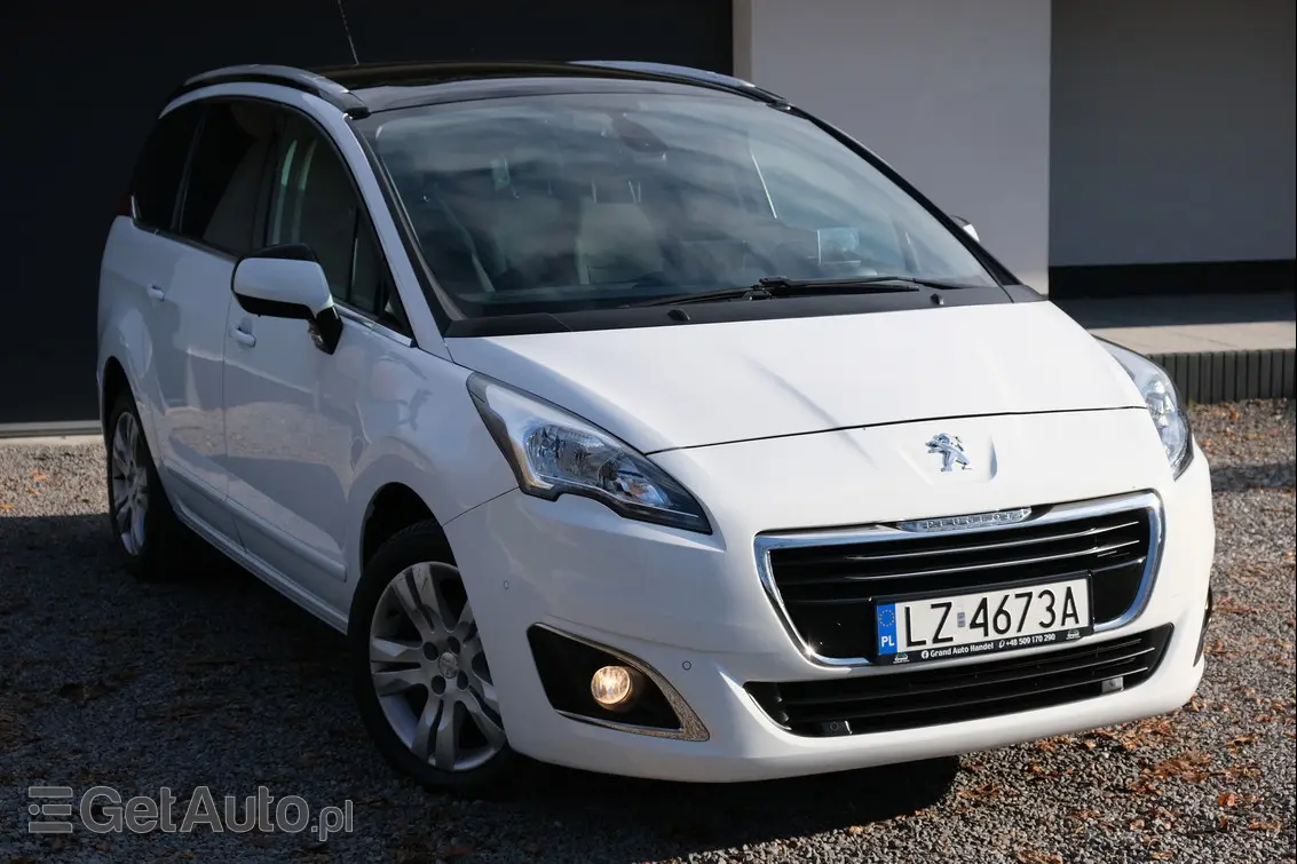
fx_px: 2413
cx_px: 648
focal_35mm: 67
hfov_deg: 30.1
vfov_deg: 20.3
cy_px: 432
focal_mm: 44.4
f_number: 5.6
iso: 320
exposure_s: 1/900
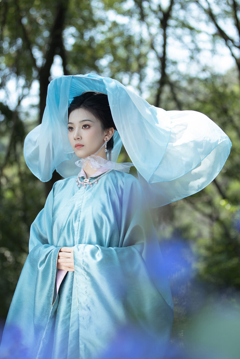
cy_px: 184
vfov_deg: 18.9
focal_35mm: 108
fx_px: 1080
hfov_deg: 12.7
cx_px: 119
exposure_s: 1/400
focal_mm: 75
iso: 100
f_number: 2.8
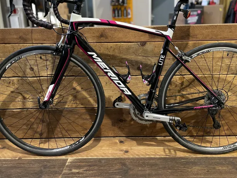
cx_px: 127
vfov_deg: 41.6
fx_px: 233
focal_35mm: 34
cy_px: 71
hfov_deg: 53.9
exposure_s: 1/50
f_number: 1.6
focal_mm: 4.2
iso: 200
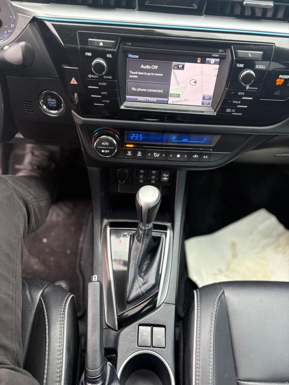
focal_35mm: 26
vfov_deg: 67.3
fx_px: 289
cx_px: 144
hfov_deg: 53.1
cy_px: 192
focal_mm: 5.96
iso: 200
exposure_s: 1/59
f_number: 1.6
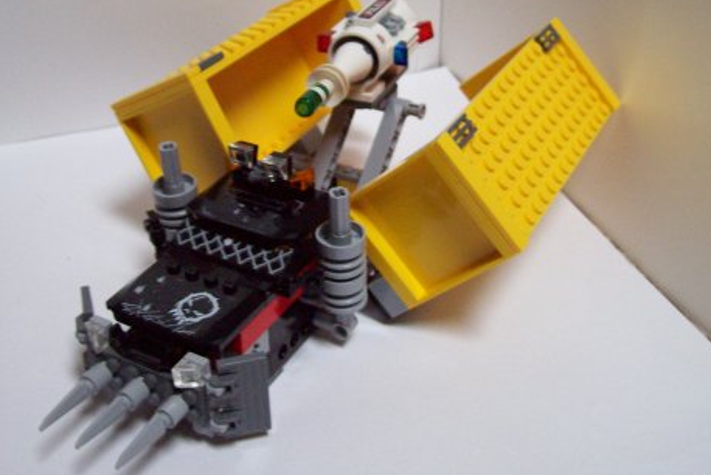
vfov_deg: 27.4
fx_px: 968
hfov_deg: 40.3
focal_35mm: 49
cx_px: 315
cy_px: 168
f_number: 2.7
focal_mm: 6
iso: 160
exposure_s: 1/12
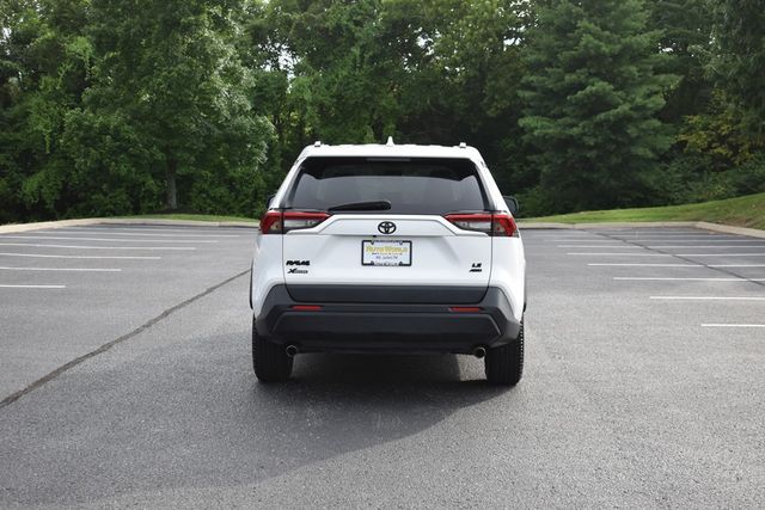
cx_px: 382
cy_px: 255
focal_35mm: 54
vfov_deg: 25.1
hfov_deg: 36.9
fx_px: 1148
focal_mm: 36
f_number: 5.6
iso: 280
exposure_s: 1/250
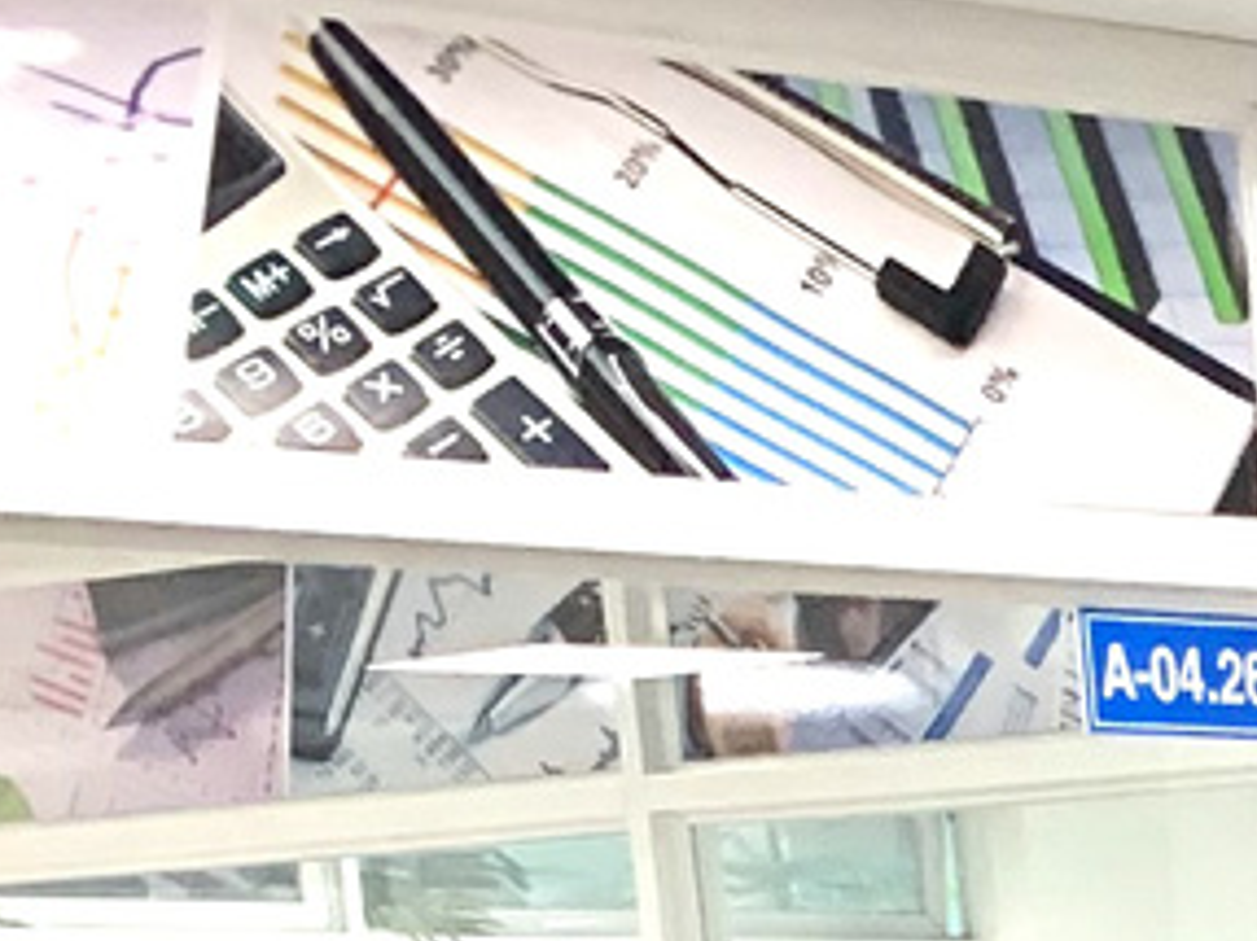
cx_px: 3504
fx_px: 6570
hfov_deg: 9.2
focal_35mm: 181
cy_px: 2648
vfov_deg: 7.4
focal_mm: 4.25
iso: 100
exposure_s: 1/50
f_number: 1.8
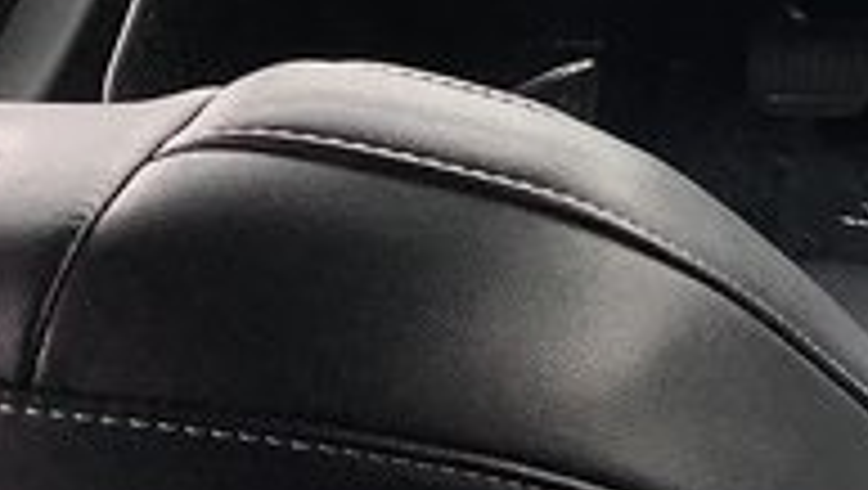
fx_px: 2580
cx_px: 1318
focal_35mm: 112
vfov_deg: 10.4
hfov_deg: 17.2
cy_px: -306
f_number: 2.4
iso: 50
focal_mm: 3.3
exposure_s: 1/60
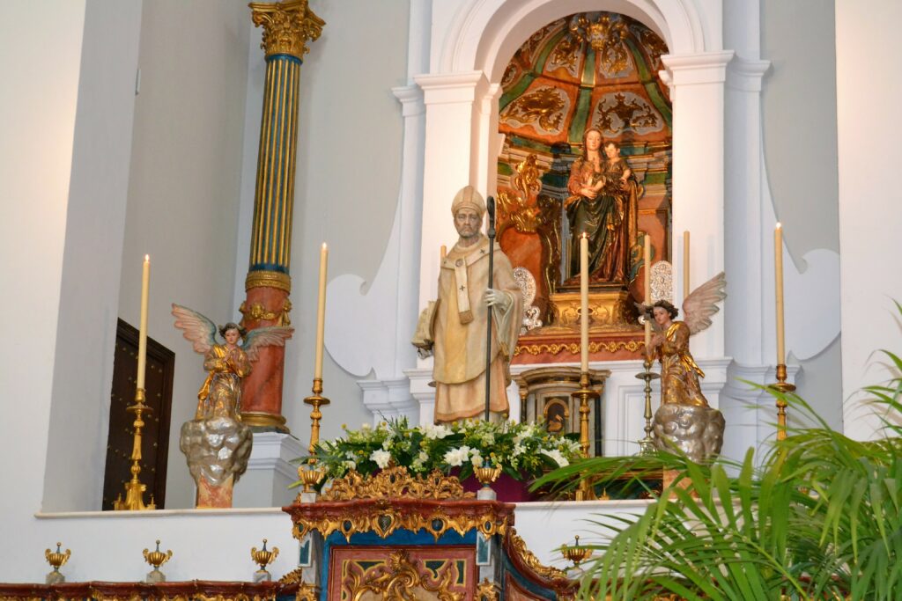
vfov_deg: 16.6
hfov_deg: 24.6
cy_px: 300
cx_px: 451
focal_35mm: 82
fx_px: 2067
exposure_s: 1/60
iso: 2500
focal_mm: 55
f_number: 5.6
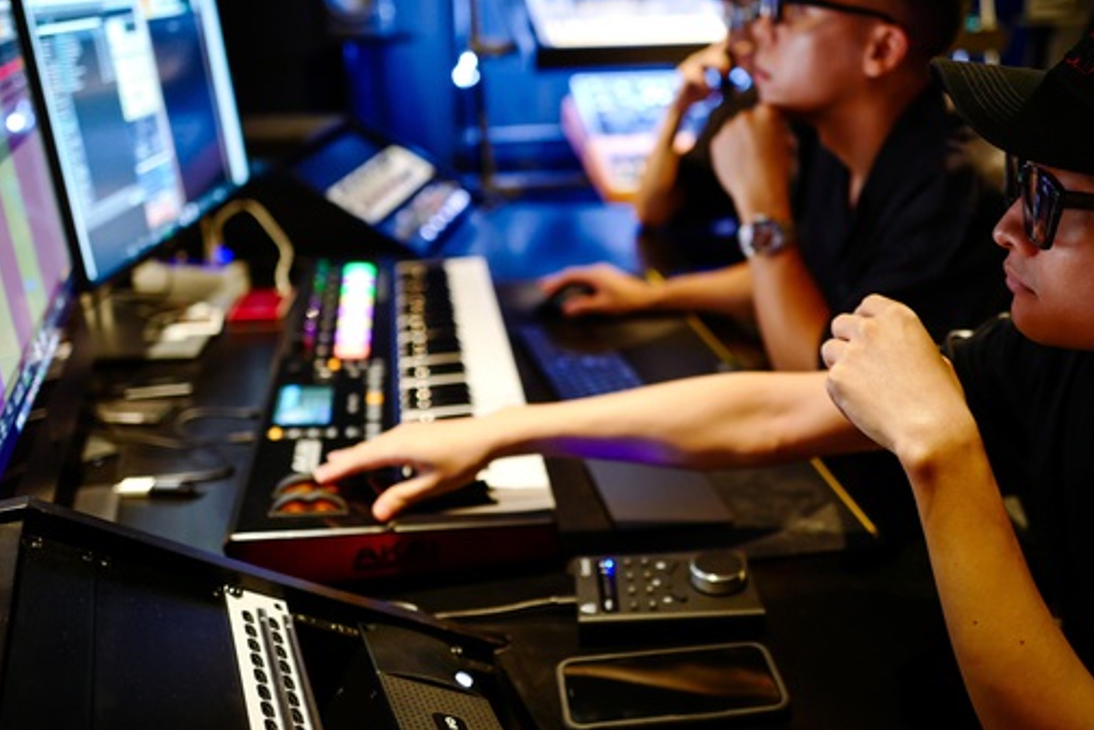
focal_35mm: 38
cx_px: 588
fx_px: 1155
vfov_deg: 35.0
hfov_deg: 50.6
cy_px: 311
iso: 1600
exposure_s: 1/80
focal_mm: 28
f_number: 2
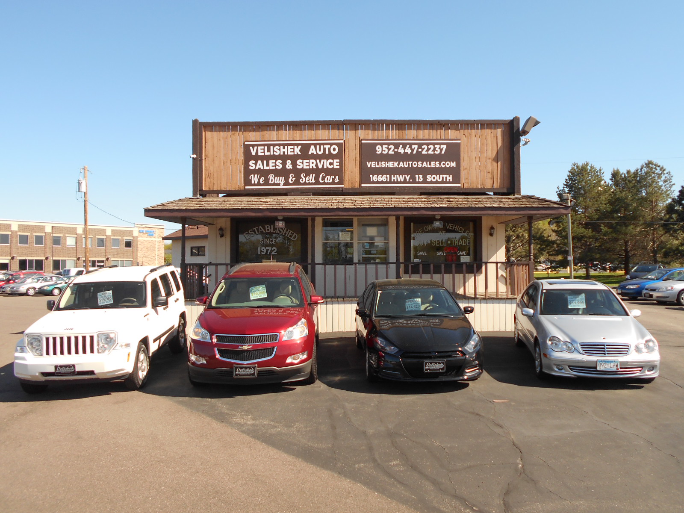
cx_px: 342
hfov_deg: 63.4
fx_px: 553
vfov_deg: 49.7
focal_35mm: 28
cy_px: 256
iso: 80
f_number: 3.4
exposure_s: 1/500
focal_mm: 5.1
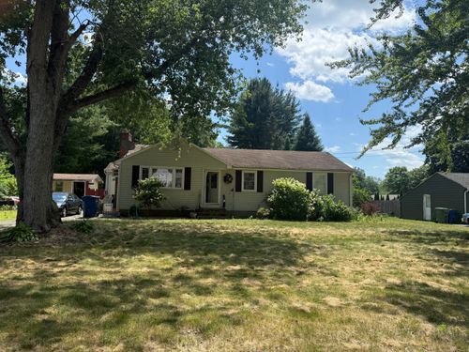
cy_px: 176
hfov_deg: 71.6
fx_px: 325
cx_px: 234
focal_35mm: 24
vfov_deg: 56.8
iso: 100
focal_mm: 6.76
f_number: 1.78
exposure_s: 1/3279
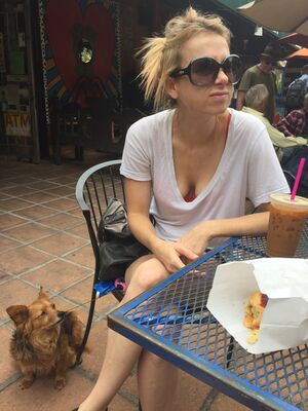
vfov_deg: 61.7
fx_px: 344
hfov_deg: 48.2
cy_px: 206
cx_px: 154
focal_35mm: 29
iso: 32
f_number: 2.2
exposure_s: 1/608
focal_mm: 4.15
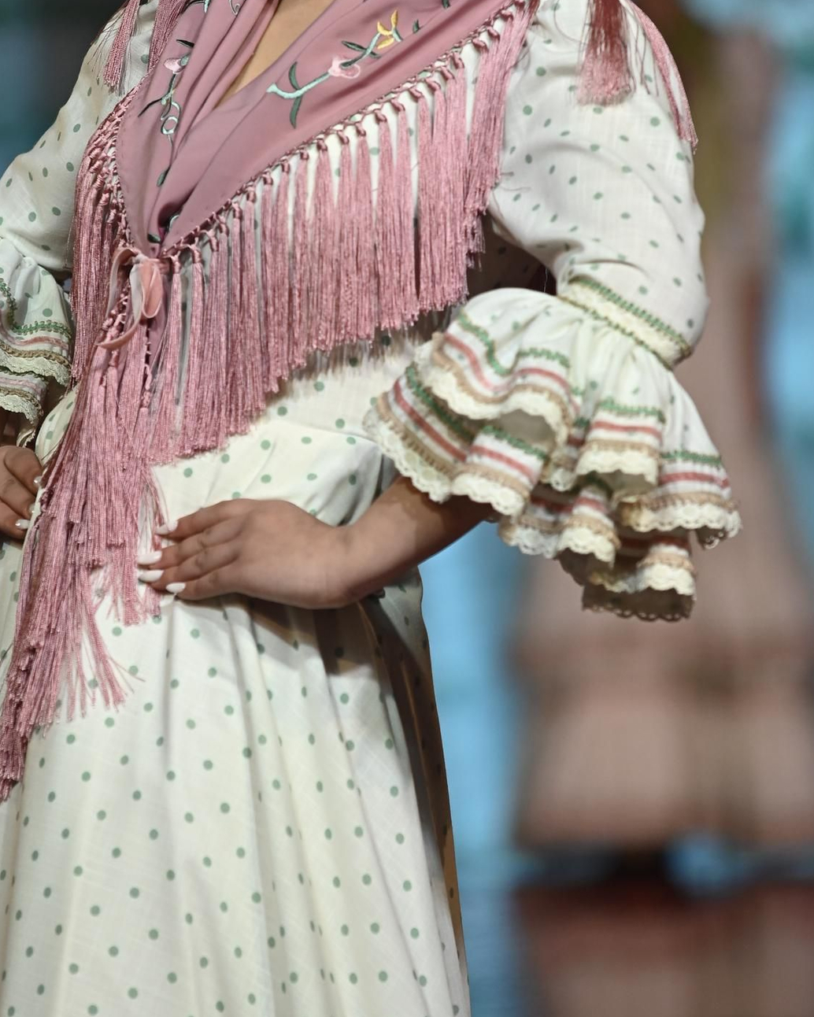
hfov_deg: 4.8
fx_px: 9725
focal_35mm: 323
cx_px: 302
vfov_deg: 6.0
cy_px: 336
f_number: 4
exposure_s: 1/500
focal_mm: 185
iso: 1000
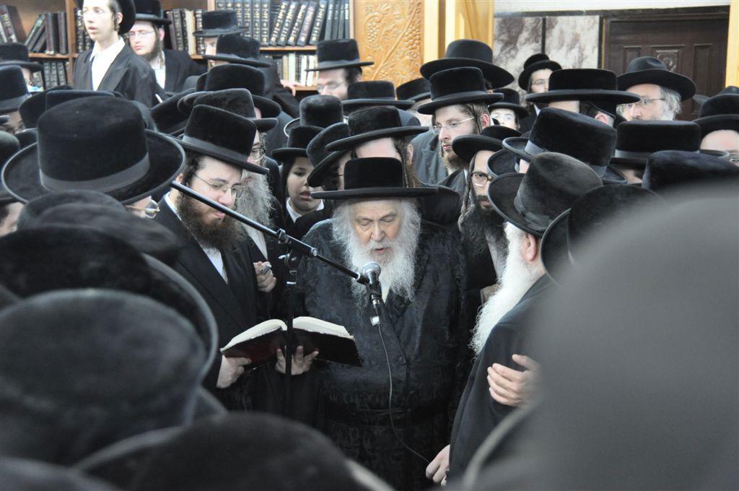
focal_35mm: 72
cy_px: 246
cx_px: 370
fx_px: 1476
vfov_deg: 18.9
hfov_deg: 28.1
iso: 1600
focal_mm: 48
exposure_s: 1/15
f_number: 4.5
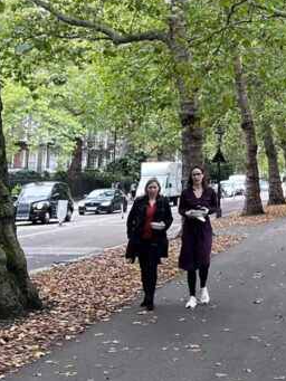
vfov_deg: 23.9
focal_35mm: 78
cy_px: 2
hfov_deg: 17.7
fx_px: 859
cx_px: 372
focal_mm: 5.1
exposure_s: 1/109
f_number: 1.6
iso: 125
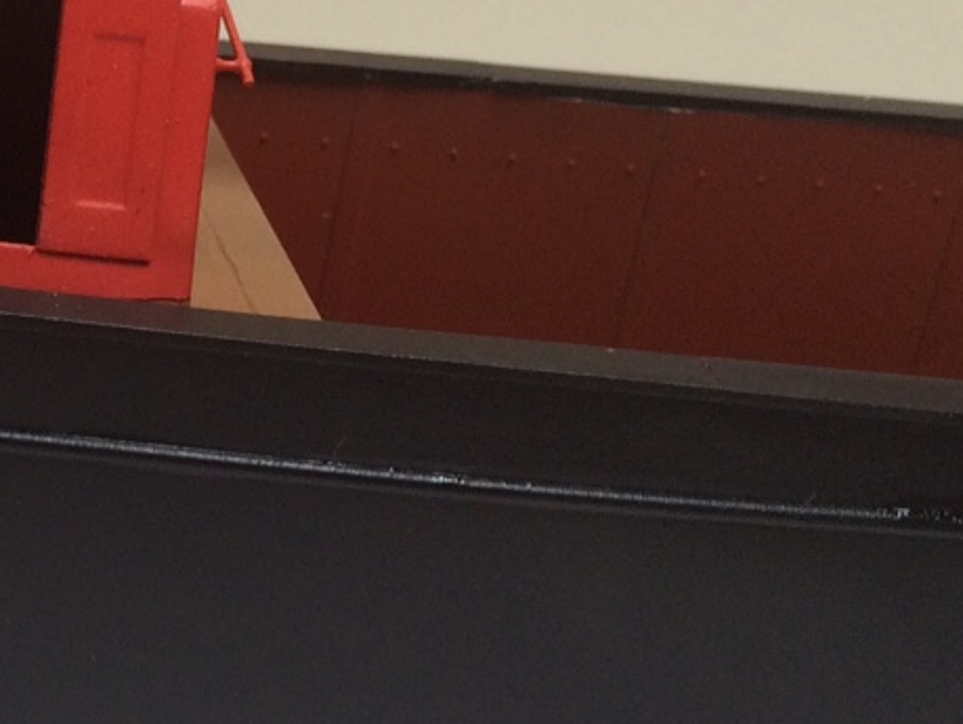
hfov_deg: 16.8
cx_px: -594
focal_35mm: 103
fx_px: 2868
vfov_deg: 14.2
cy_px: 50
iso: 32
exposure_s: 1/100
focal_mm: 4.15
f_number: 2.2
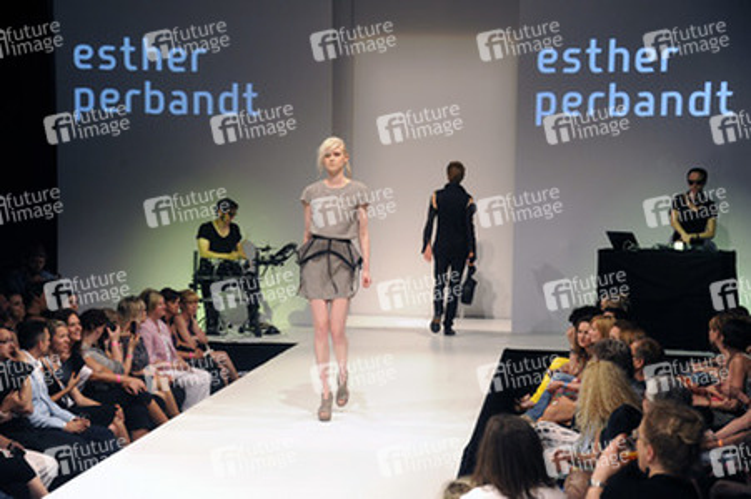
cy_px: 250
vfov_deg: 16.0
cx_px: 376
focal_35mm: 85
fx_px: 1772
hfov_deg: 23.9
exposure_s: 1/200
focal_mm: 85
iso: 1600
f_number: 5.6
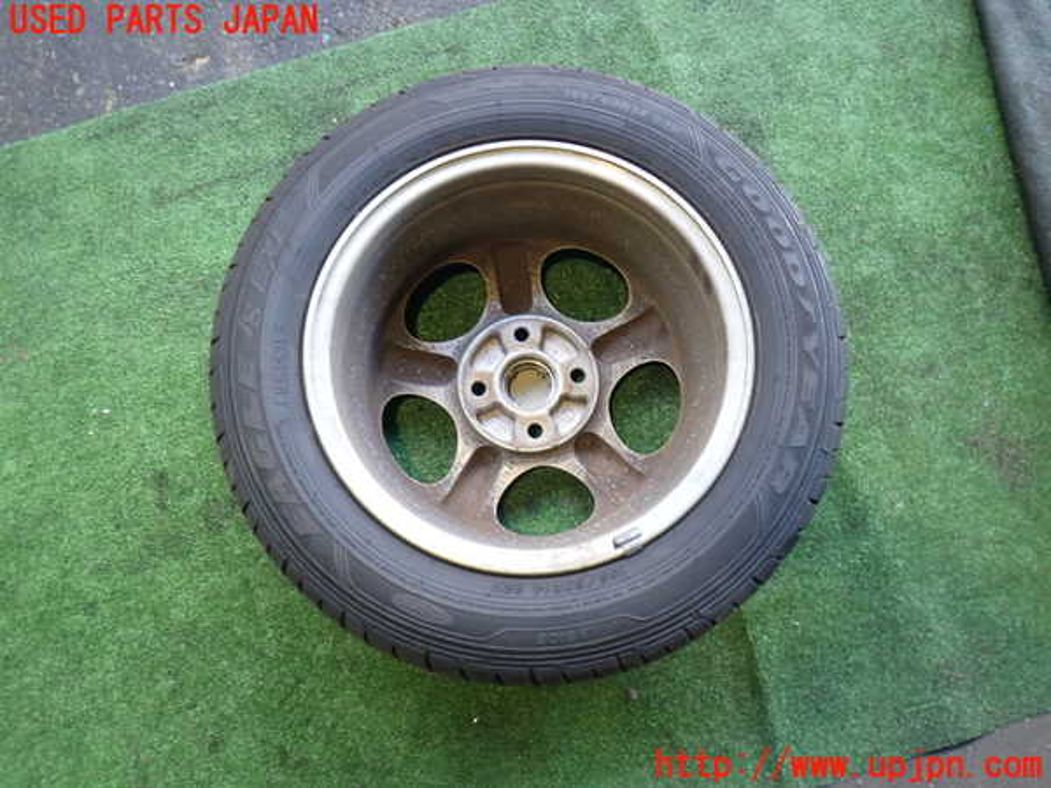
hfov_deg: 60.0
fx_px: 911
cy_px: 394
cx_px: 526
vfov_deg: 46.8
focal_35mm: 30
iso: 200
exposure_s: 1/30
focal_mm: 5.4
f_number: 2.3
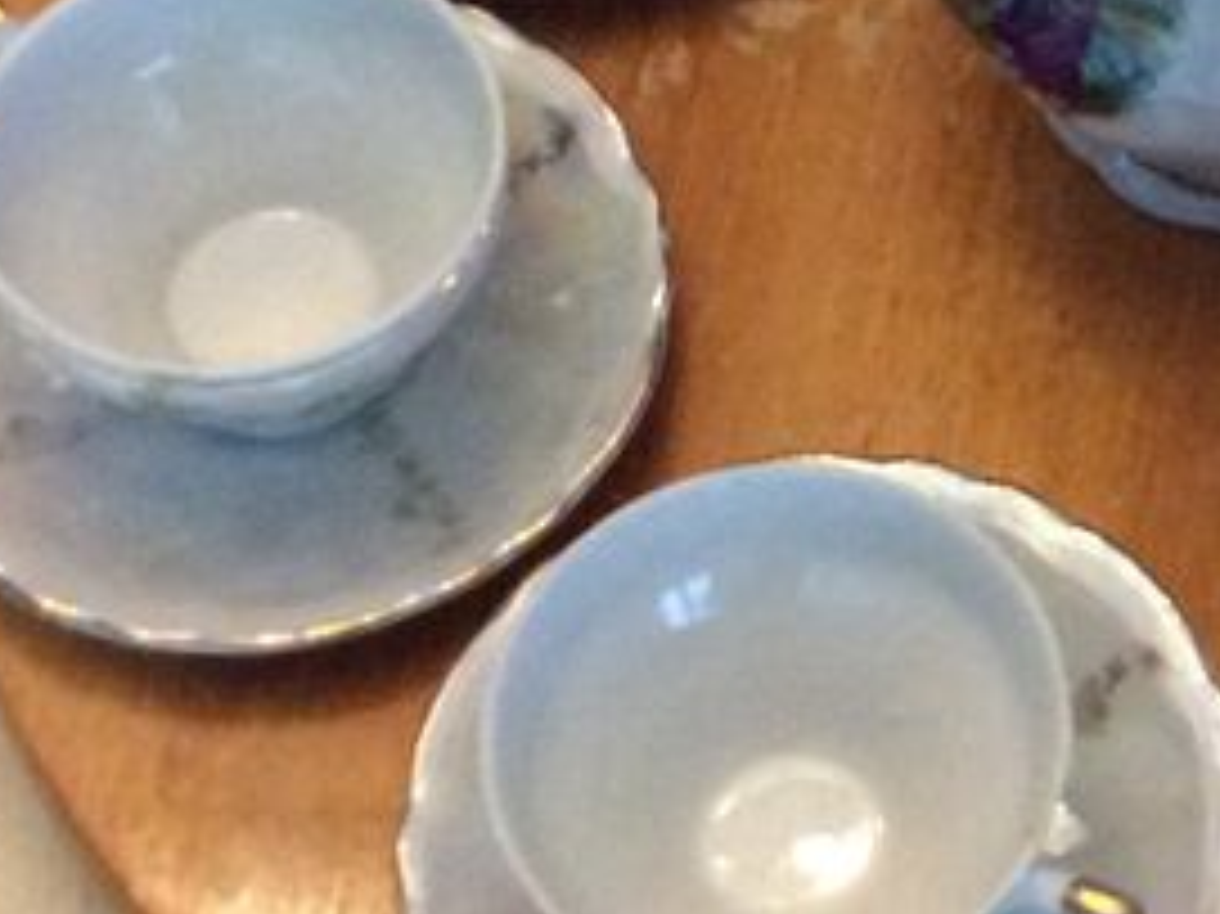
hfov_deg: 16.4
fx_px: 4157
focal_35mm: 118
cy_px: 155
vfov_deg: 12.5
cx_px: 1175
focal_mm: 3.3
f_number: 2.4
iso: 320
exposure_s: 1/25
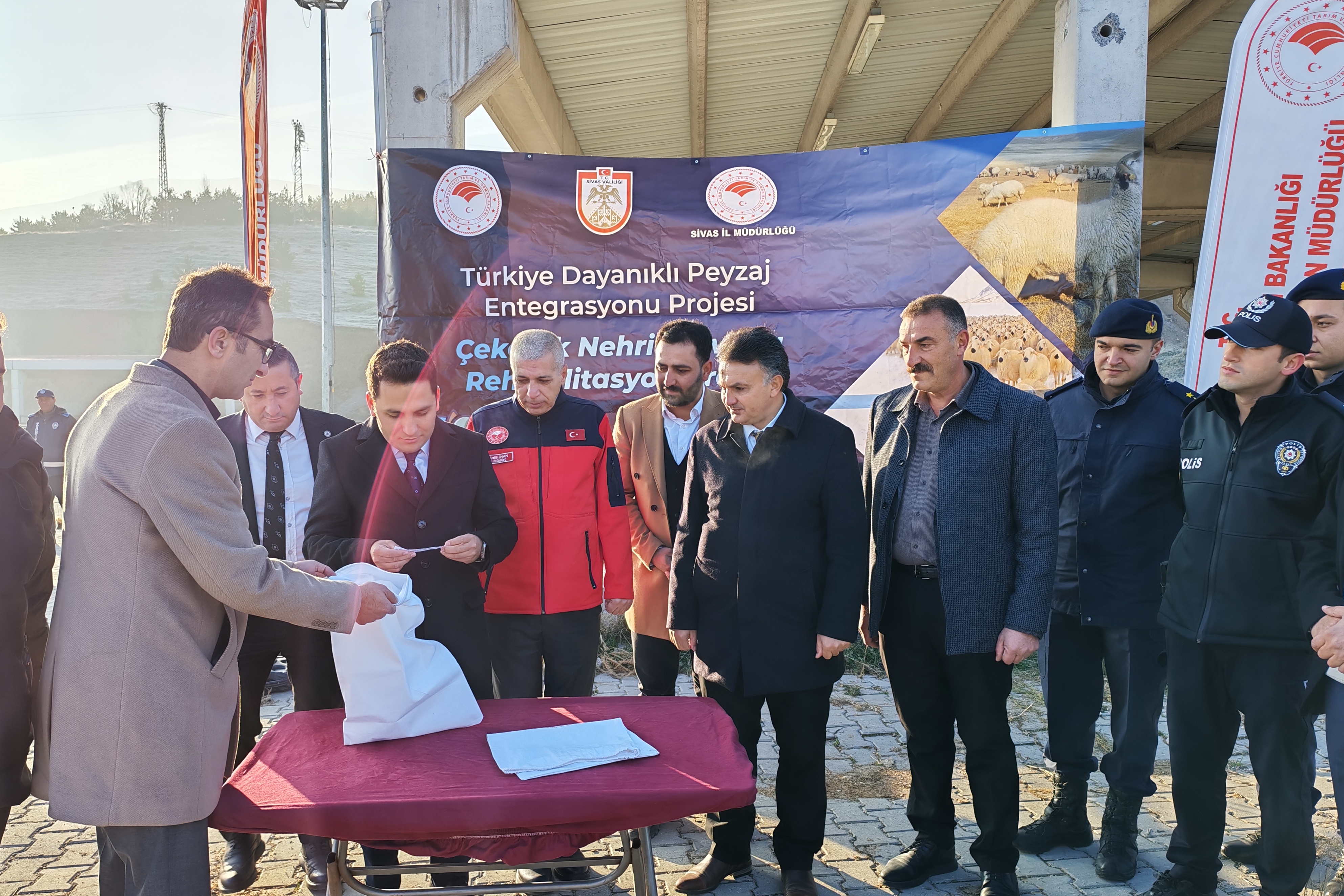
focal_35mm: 29
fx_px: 1083
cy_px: 512
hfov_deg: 63.7
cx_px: 661
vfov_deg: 44.8
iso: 50
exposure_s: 1/250
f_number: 1.9
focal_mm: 6.12
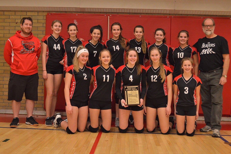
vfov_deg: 34.2
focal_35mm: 39
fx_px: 250
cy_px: 77
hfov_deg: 49.6
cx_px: 116
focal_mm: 26
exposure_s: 1/60
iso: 800
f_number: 4.2
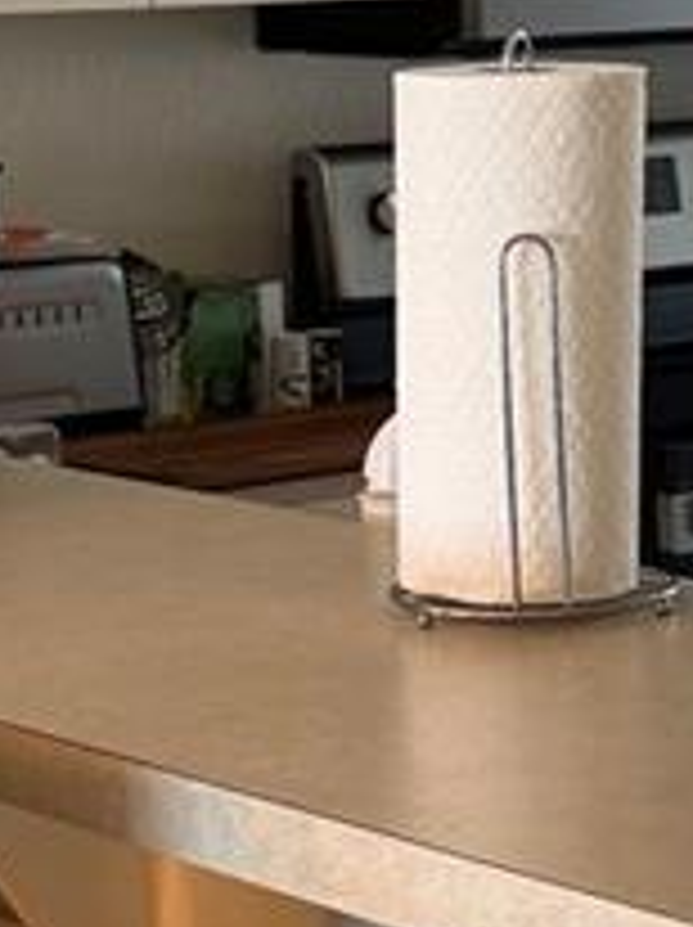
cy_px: 486
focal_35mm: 140
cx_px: 495
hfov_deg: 10.6
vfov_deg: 14.1
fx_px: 3745
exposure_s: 1/60
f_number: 1.78
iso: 160
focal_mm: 6.76
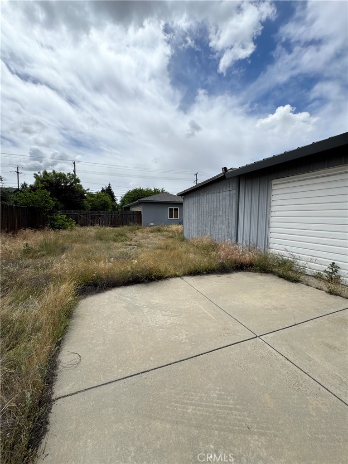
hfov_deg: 85.7
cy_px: 232
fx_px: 188
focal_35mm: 14
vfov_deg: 102.1
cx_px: 174
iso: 50
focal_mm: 2.22
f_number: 2.2
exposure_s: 1/4132
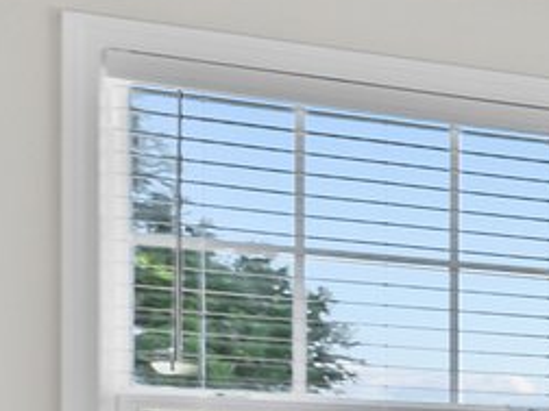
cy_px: 683
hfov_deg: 8.4
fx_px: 1856
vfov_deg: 11.9
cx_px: 2148
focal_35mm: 117
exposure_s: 1/20
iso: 400
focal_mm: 15
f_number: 6.3
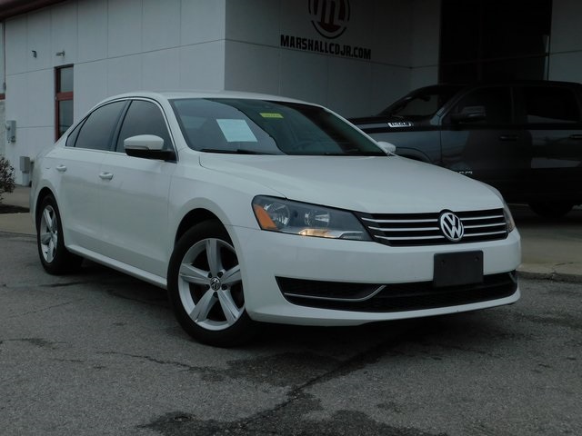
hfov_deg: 42.1
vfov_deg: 32.2
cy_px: 218
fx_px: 757
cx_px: 291
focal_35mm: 45
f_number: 3.7
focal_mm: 8
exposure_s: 1/800
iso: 125
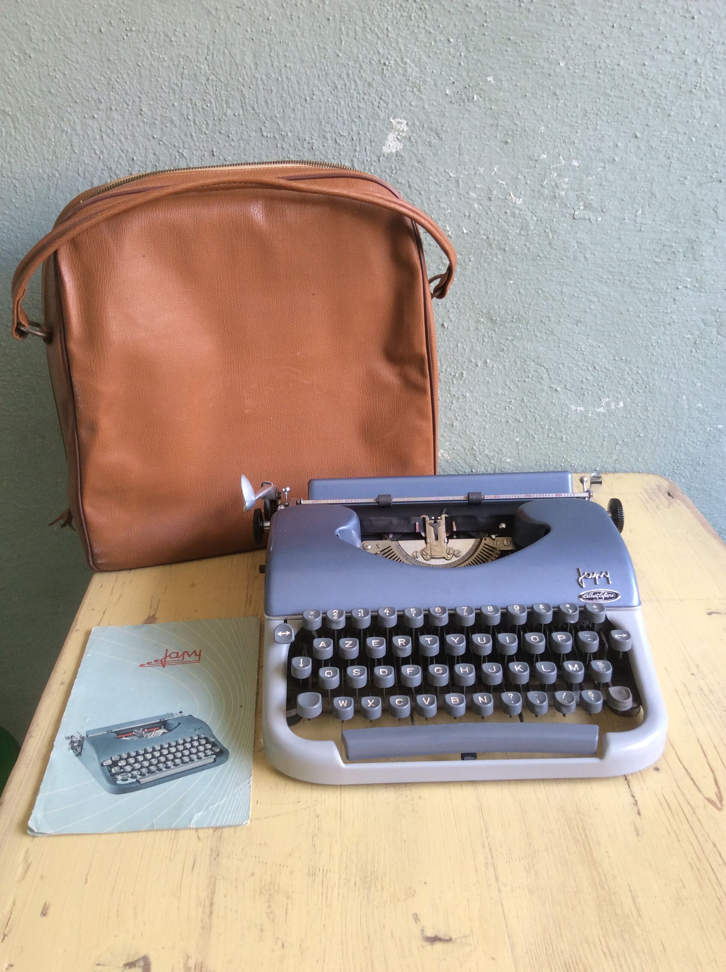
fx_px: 897
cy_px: 486
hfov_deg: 44.1
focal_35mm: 32
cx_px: 363
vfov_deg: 56.9
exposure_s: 1/25
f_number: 2.4
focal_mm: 3.3
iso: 40
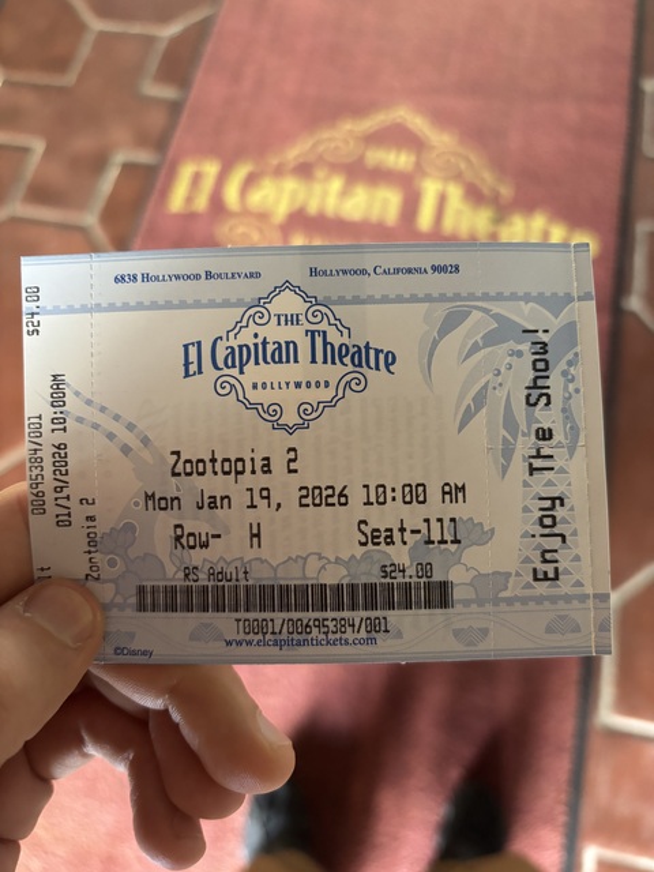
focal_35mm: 26
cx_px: 327
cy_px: 436
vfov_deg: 67.3
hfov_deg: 53.1
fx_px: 655
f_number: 1.6
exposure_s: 1/40
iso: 400
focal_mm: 5.96
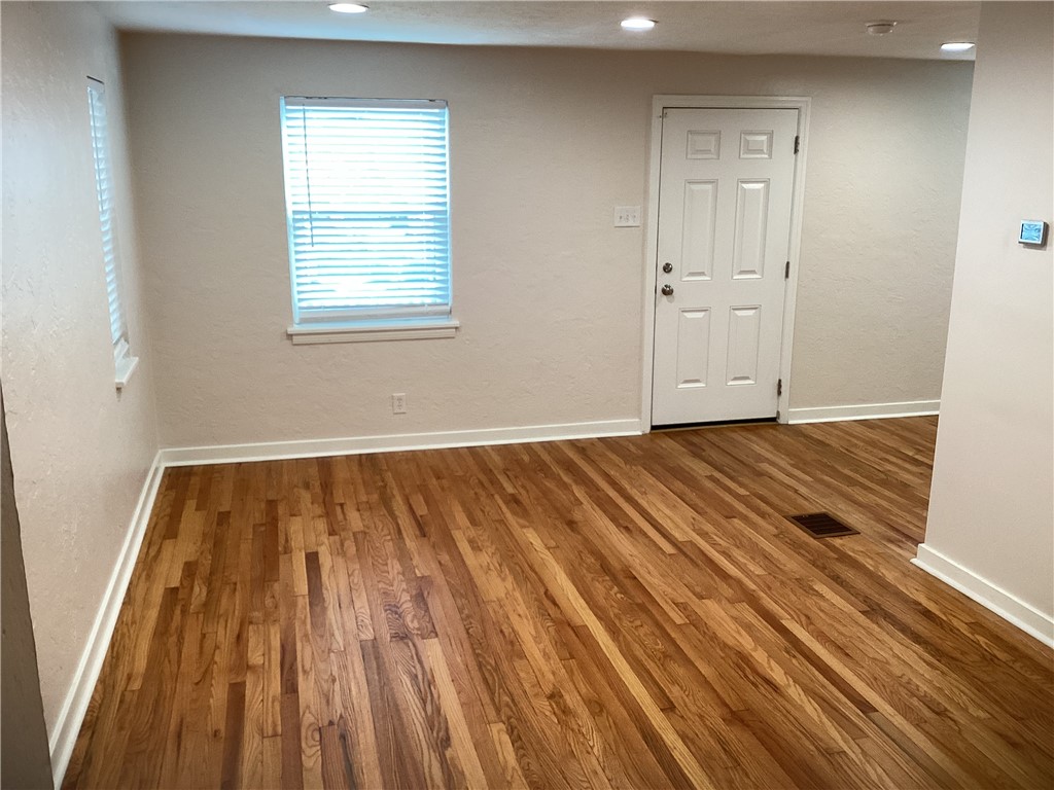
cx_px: 527
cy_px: 395
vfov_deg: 45.4
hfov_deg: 58.4
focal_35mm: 31
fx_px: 944
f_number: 2.4
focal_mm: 3.3
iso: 80
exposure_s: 1/60
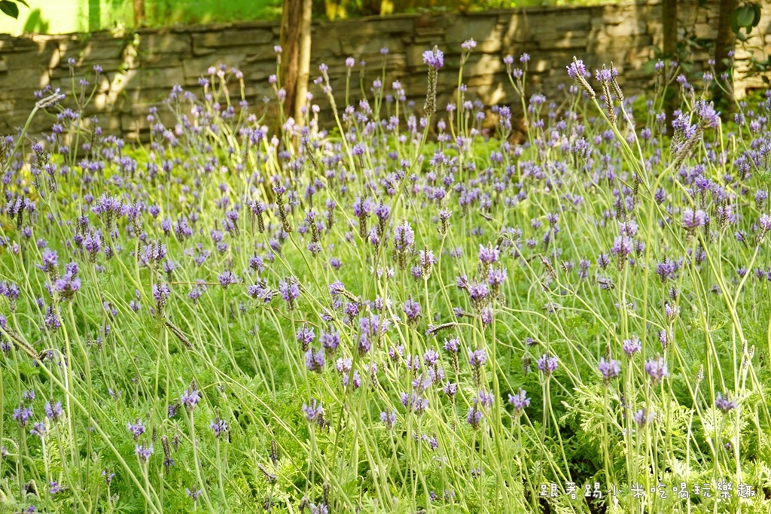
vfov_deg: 28.1
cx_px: 386
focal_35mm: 48
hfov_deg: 41.1
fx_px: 1028
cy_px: 257
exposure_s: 1/60
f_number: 5
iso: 100
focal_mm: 32
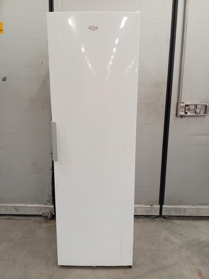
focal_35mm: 27
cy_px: 140
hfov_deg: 51.4
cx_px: 104
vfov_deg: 65.3
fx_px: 217
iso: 708
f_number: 1.8
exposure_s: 1/20
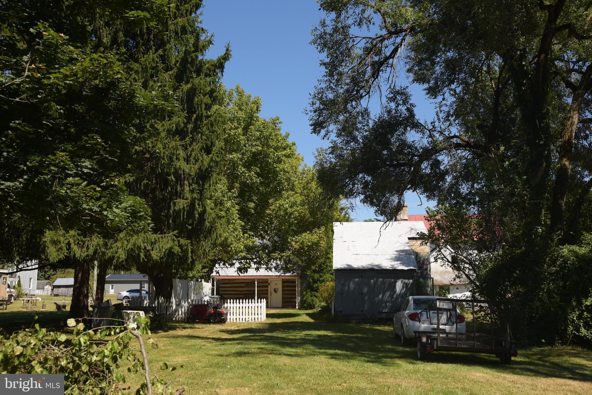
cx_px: 296
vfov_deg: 35.0
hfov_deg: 50.7
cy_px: 198
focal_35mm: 38
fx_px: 625
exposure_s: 1/200
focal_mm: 38
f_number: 8
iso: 125
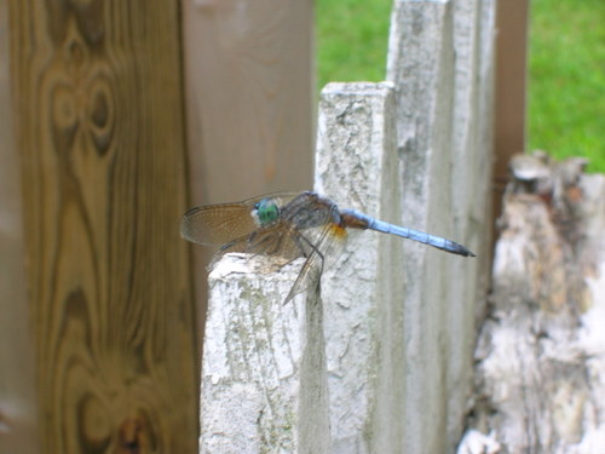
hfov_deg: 19.3
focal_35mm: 102
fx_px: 1783
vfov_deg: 14.5
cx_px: 302
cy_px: 227
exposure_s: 1/14.7
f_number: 8.2
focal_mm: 17.1
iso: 50
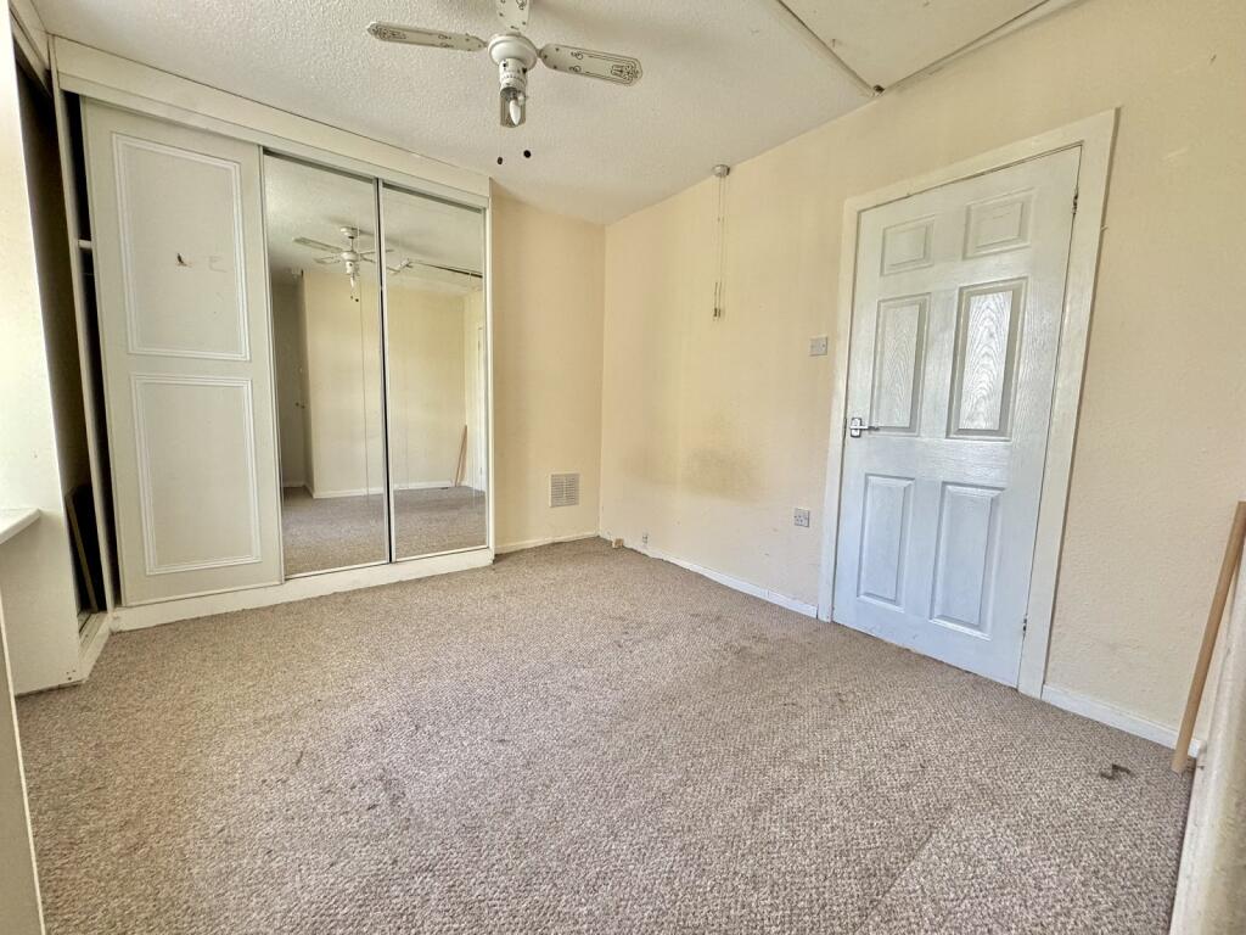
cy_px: 468
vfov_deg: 85.7
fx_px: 504
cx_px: 623
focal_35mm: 14
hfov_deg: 102.1
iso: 500
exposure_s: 1/60
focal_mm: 2.22
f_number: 2.2
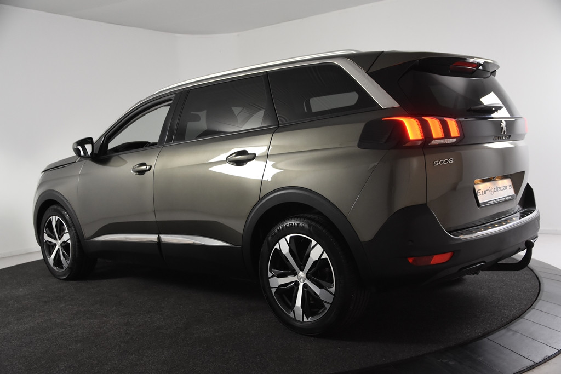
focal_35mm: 39
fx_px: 608
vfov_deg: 34.2
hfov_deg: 49.5
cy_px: 187
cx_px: 280
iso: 1600
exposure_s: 1/80
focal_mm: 26
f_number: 4.5
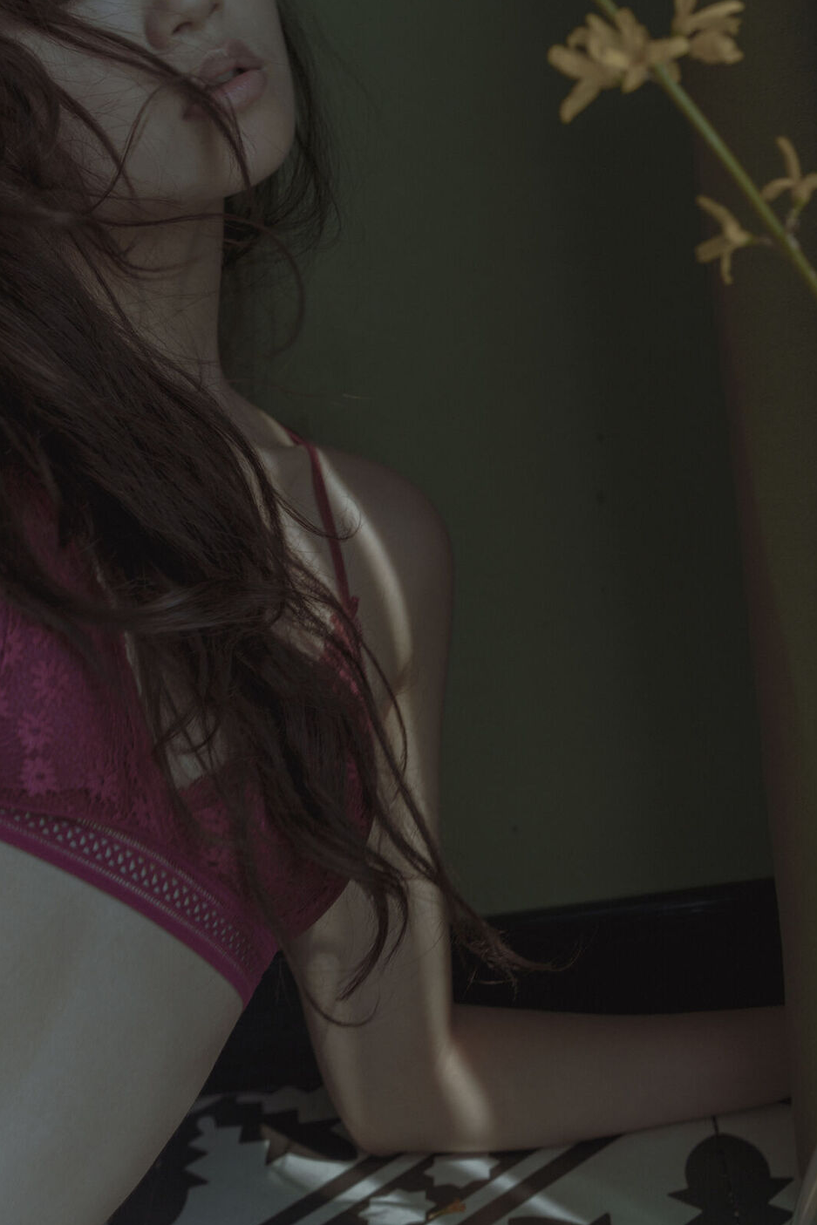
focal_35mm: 65
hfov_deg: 20.8
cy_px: 660
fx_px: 2223
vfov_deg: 30.8
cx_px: 429
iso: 200
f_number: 7.1
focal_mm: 58.3
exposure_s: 1/100
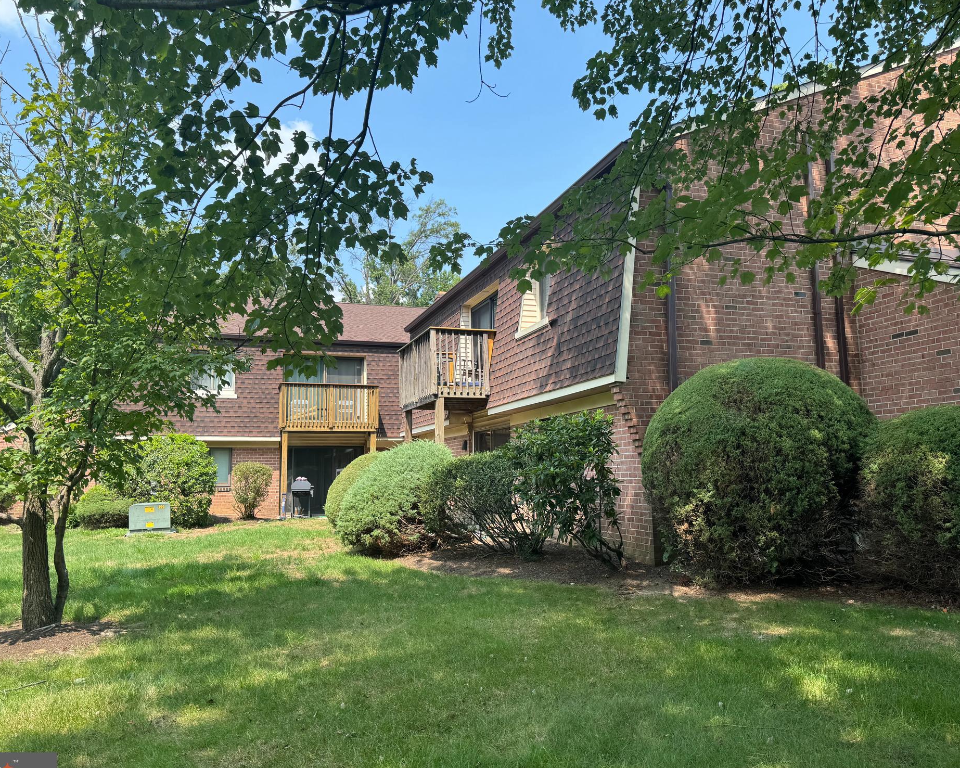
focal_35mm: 26
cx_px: 460
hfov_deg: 66.0
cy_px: 395
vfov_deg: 54.9
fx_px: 739
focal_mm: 6.76
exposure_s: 1/1131
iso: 80
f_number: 1.78
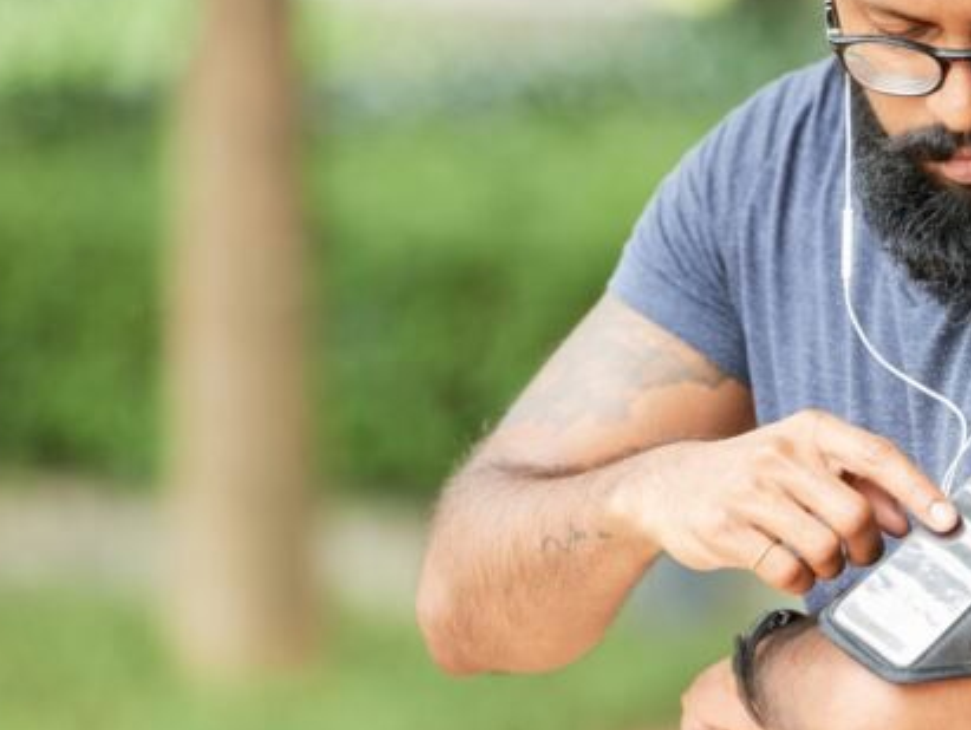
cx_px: 718
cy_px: 324
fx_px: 9826
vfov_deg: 4.3
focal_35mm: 350
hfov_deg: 5.7
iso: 200
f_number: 4
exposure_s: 1/320
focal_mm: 195
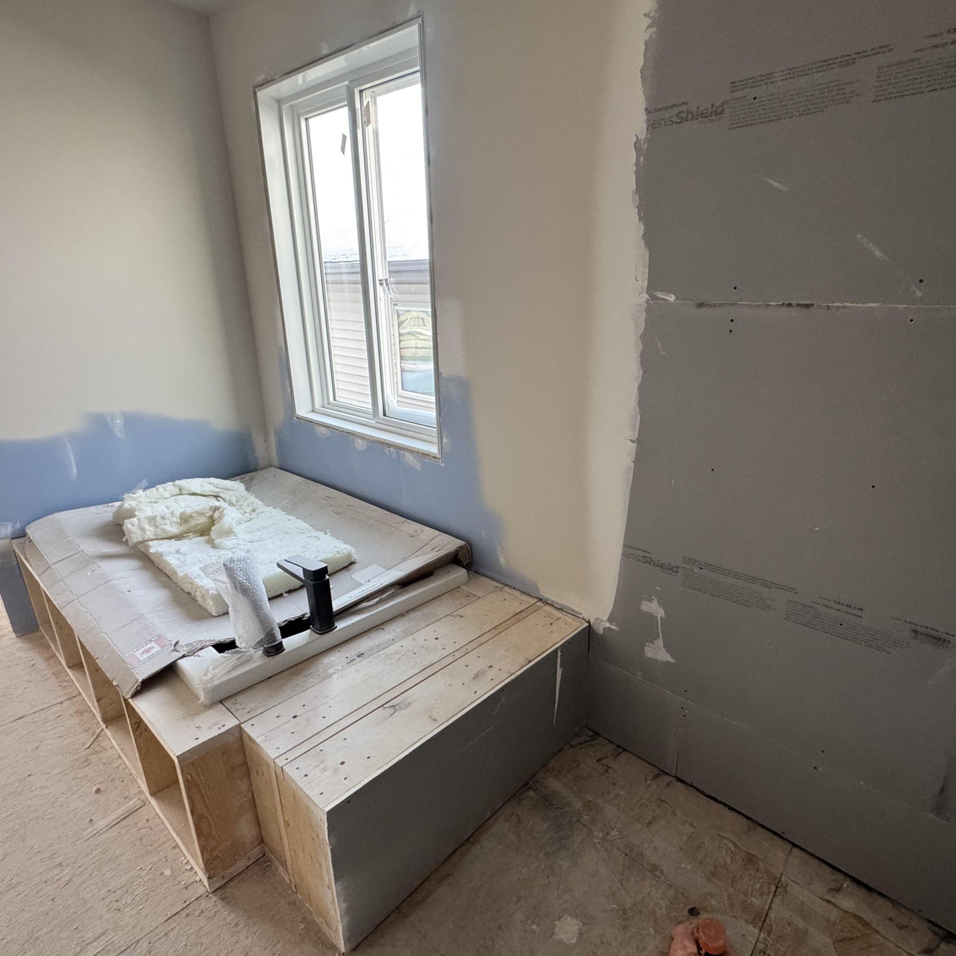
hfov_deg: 82.4
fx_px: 531
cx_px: 596
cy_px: 485
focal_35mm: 17
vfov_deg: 84.0
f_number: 2.2
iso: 320
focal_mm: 2.22
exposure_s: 1/60
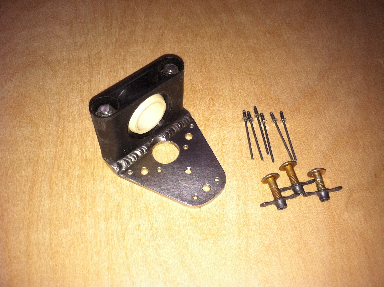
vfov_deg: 40.6
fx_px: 388
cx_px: 192
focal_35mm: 35
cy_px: 144
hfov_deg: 52.7
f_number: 2.8
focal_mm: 3.85
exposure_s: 1/39
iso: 80
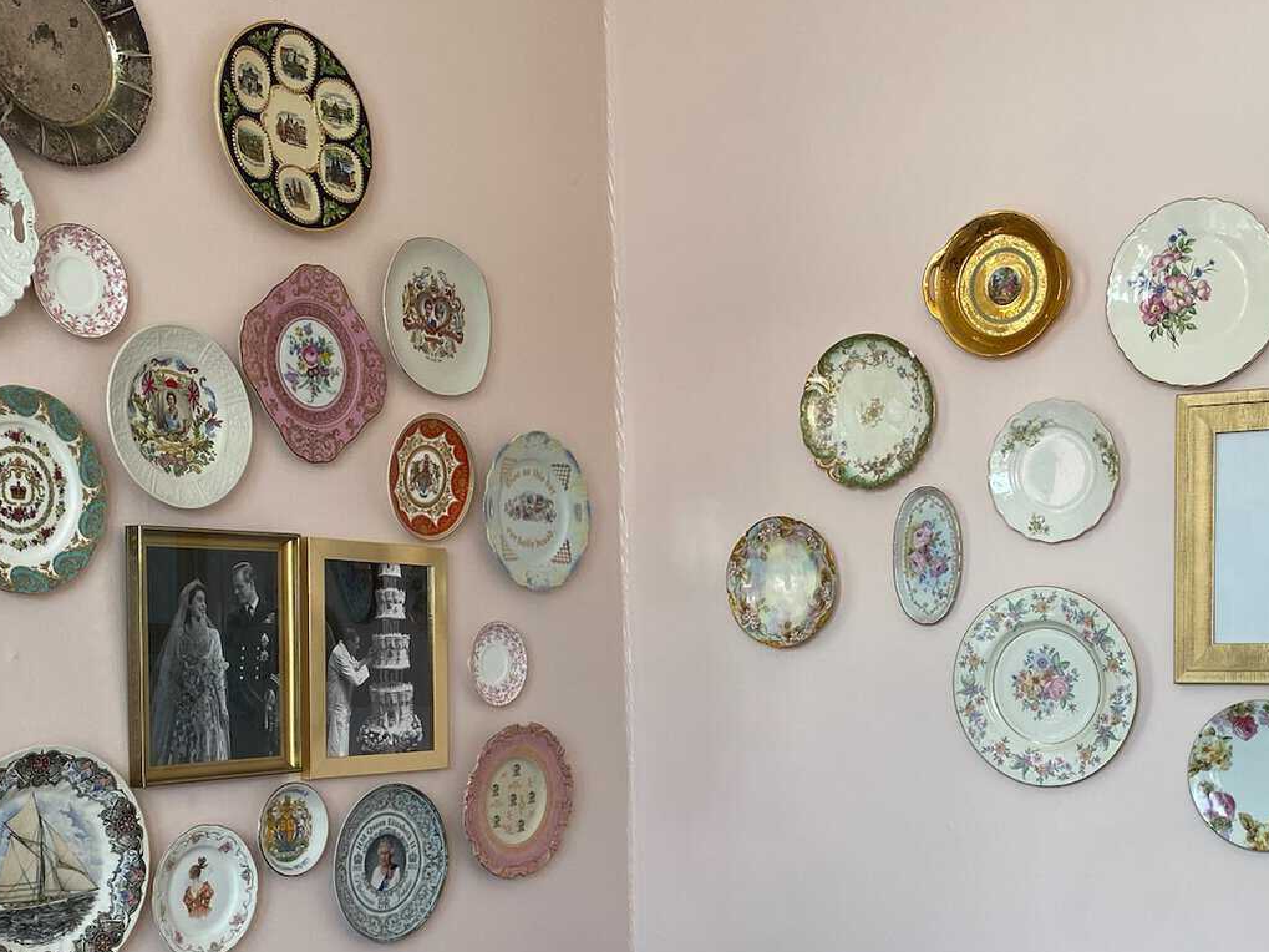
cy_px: 771
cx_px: 945
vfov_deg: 29.0
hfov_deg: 38.0
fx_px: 1796
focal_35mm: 49
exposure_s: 1/120
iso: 64
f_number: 1.8
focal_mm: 4.25
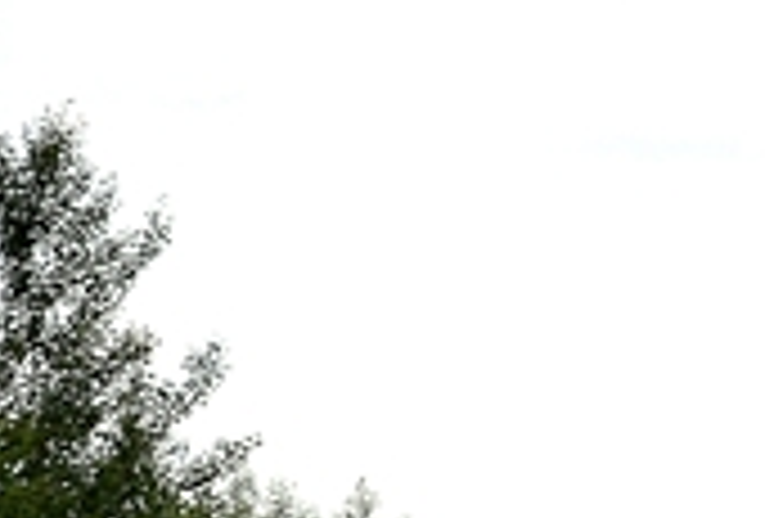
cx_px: 904
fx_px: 10543
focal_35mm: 490
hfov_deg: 4.2
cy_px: 655
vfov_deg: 2.8
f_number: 5.6
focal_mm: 55
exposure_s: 1/160
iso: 200
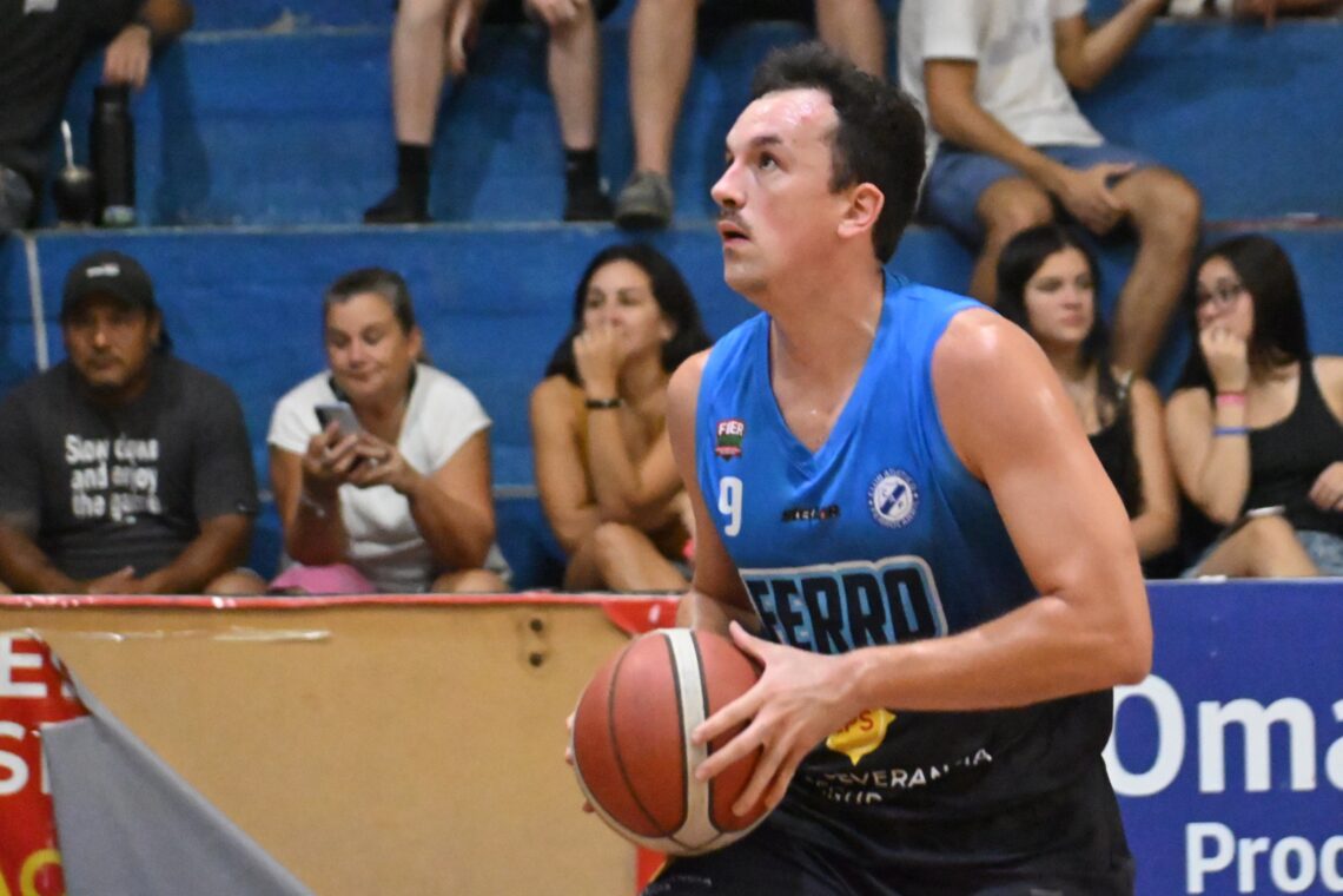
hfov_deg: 10.5
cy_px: 448
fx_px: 7274
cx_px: 672
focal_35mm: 195
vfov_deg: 7.0
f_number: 4.8
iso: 18000
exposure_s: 1/500
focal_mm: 130
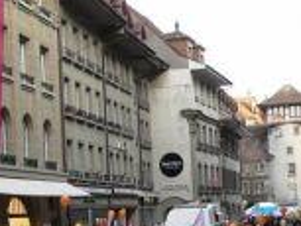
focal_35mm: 103
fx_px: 896
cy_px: 241
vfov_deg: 14.1
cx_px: 90
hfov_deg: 19.0
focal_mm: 7.4
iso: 150
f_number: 2.8
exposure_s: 1/80
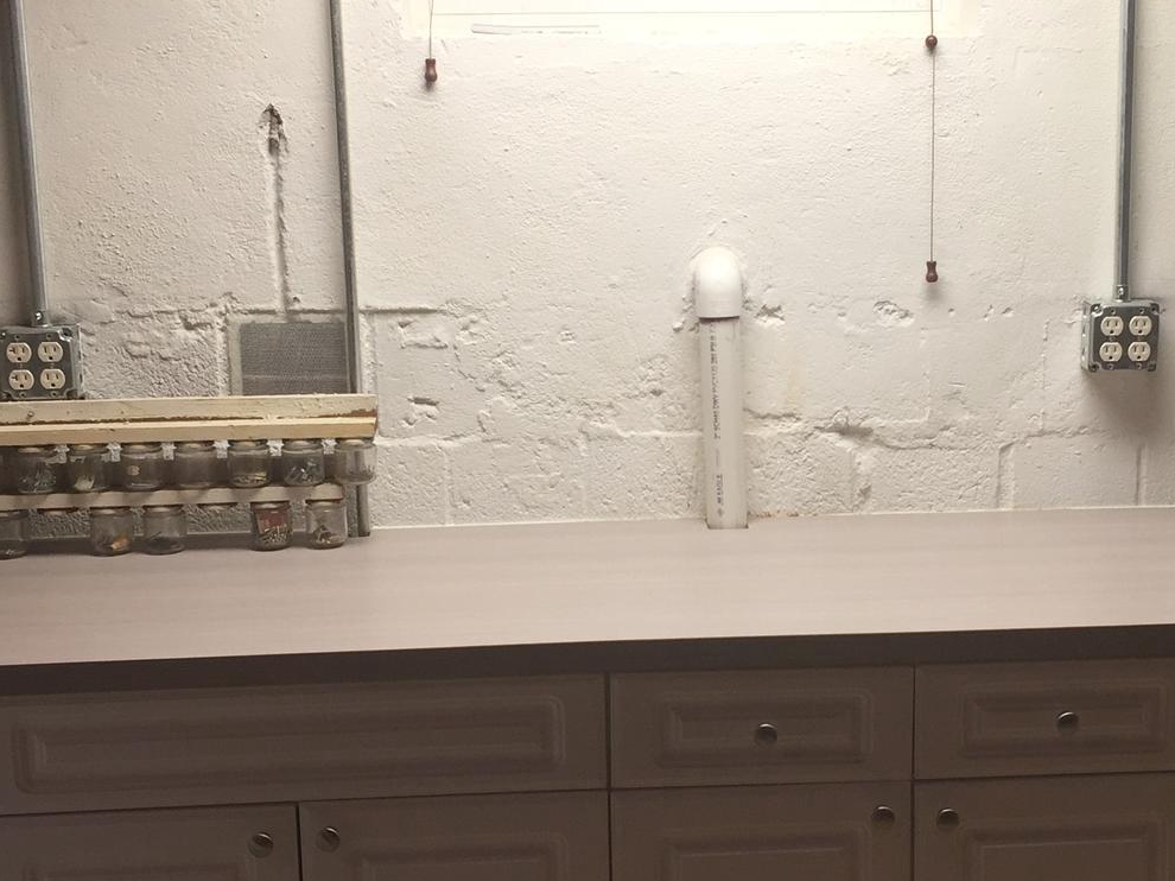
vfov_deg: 24.4
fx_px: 2036
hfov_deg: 32.0
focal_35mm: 60
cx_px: 739
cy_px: 484
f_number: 2.2
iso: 40
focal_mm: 4.15
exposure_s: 1/60
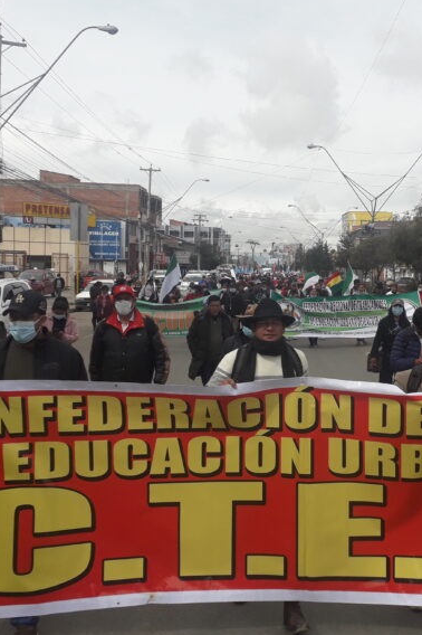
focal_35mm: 38
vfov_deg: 50.7
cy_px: 316
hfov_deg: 34.0
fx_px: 669
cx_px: 336
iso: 40
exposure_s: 1/1842
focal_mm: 3.6
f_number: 1.9
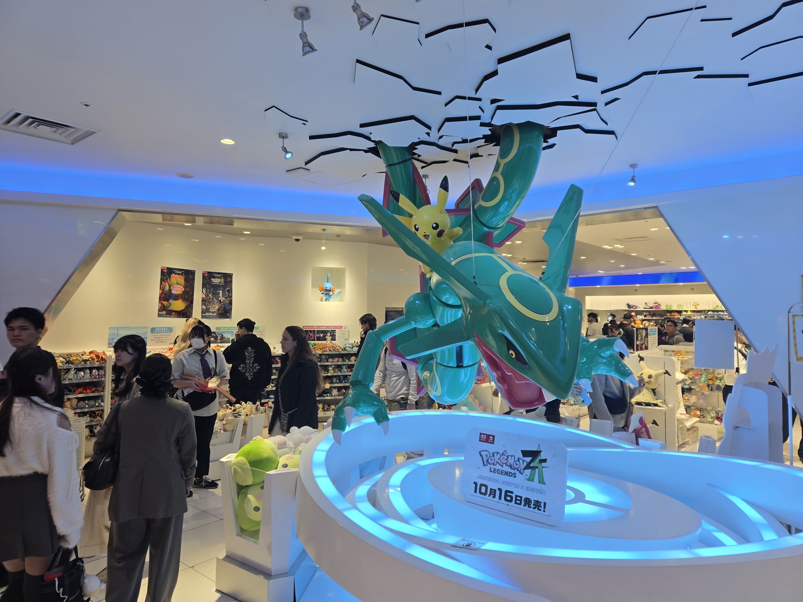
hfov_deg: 73.9
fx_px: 534
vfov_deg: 58.9
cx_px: 402
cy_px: 301
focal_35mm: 23
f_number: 1.8
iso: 40
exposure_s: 1/120
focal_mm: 5.4
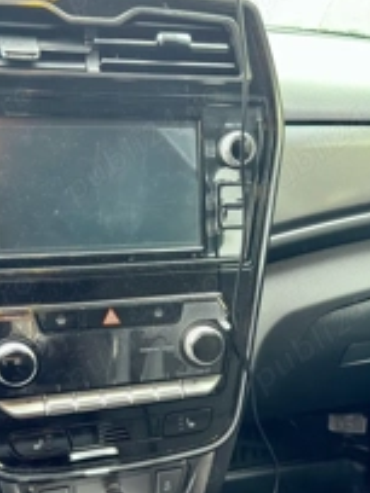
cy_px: 360
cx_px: 191
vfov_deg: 39.5
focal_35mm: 47
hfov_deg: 30.9
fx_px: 670
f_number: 1.78
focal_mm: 6.76
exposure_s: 1/33
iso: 500
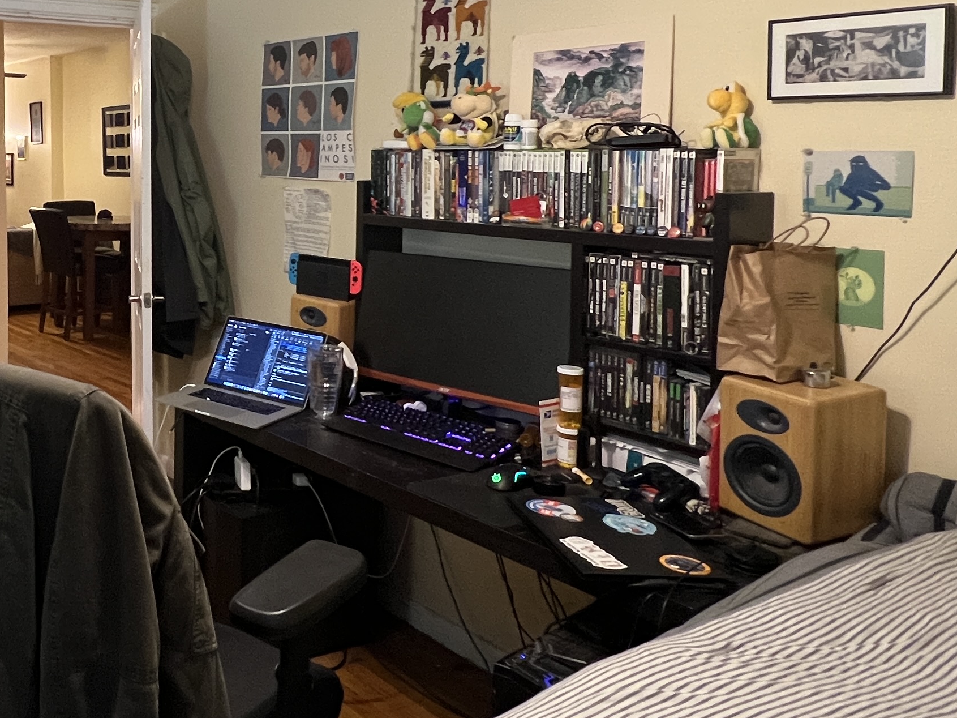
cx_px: 102
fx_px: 857
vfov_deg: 44.1
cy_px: 191
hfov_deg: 51.7
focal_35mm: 31
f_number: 1.8
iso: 320
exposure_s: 1/60
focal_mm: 1.57
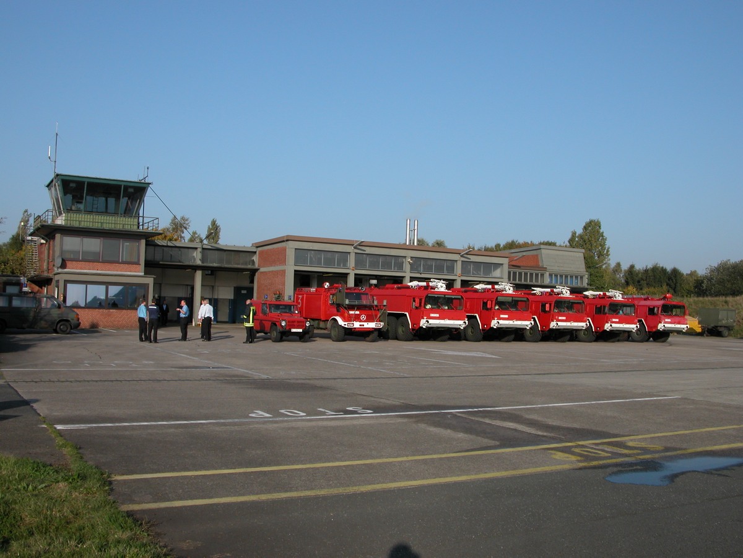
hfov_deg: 52.6
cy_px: 279
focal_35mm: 35
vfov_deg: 40.7
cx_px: 372
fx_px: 751
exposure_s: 1/350
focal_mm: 8.9
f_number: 6.3
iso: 100
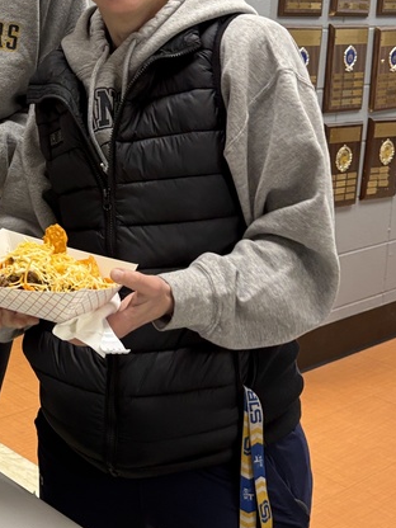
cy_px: 148
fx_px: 976
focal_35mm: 64
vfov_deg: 29.9
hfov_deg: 22.2
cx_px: 15
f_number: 1.6
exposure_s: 1/60
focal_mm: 5.96
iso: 160
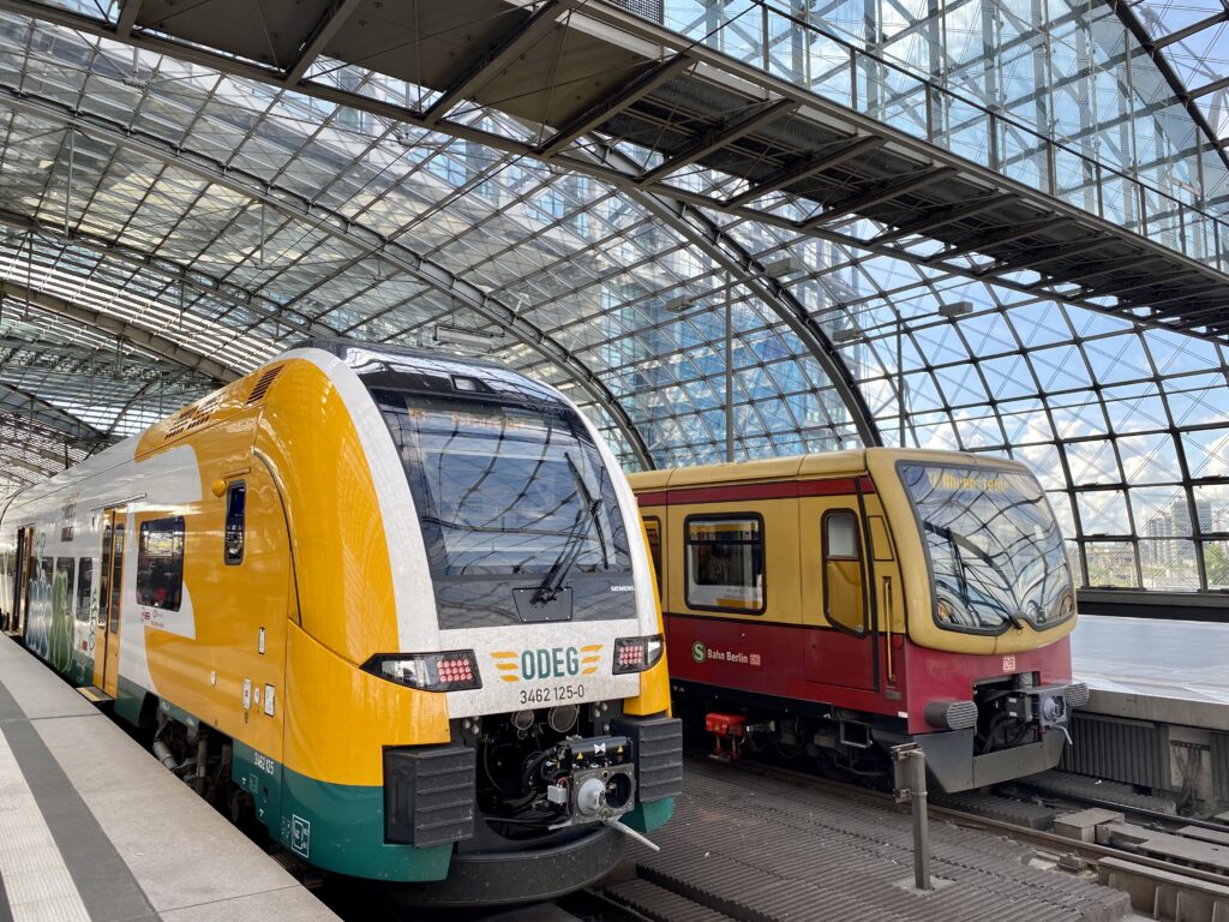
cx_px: 614
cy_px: 461
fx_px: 923
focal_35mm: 26
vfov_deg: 53.1
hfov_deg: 67.3
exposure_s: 1/256
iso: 32
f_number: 1.8
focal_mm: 4.25
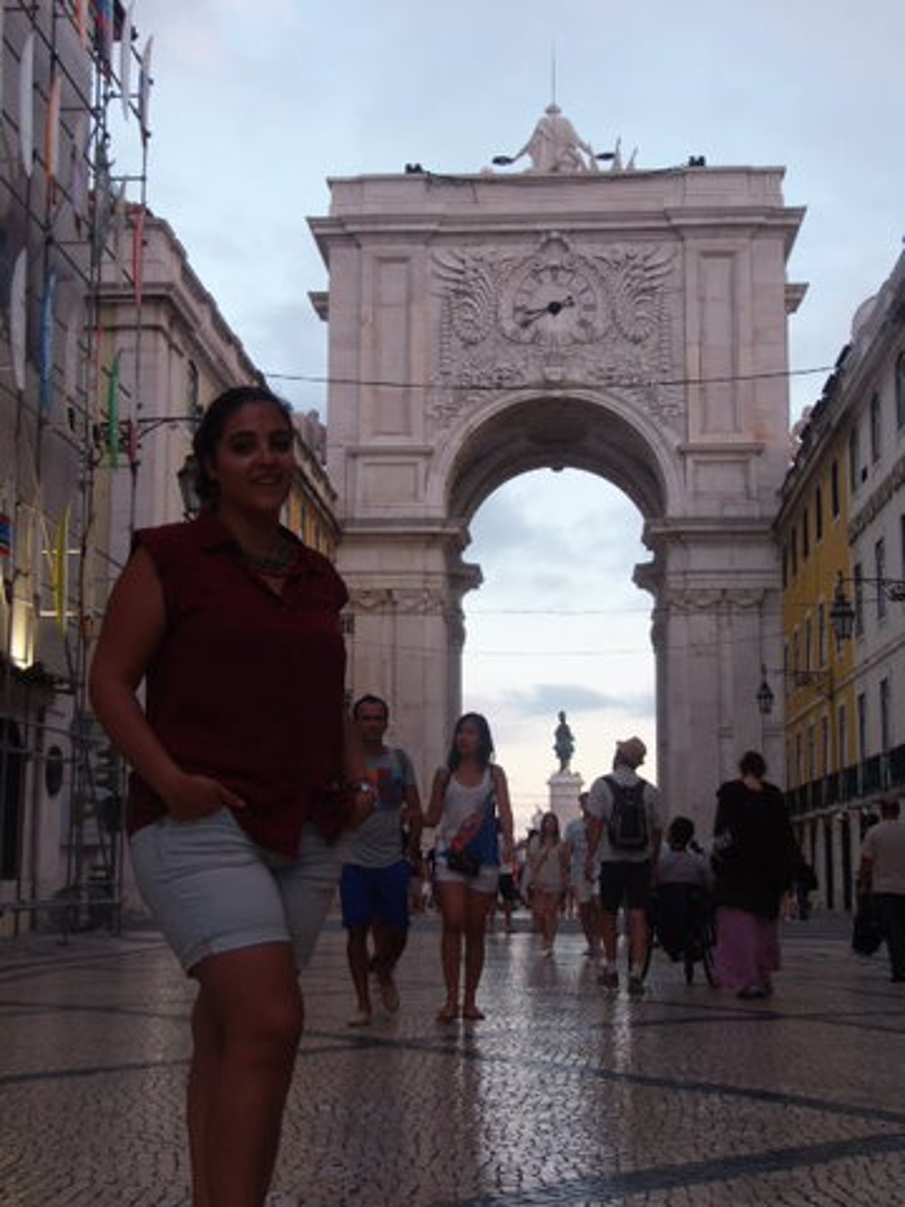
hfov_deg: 29.7
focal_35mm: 49
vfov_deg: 38.9
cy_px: 604
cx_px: 452
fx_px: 1708
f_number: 3.8
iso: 100
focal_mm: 8.7
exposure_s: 1/50
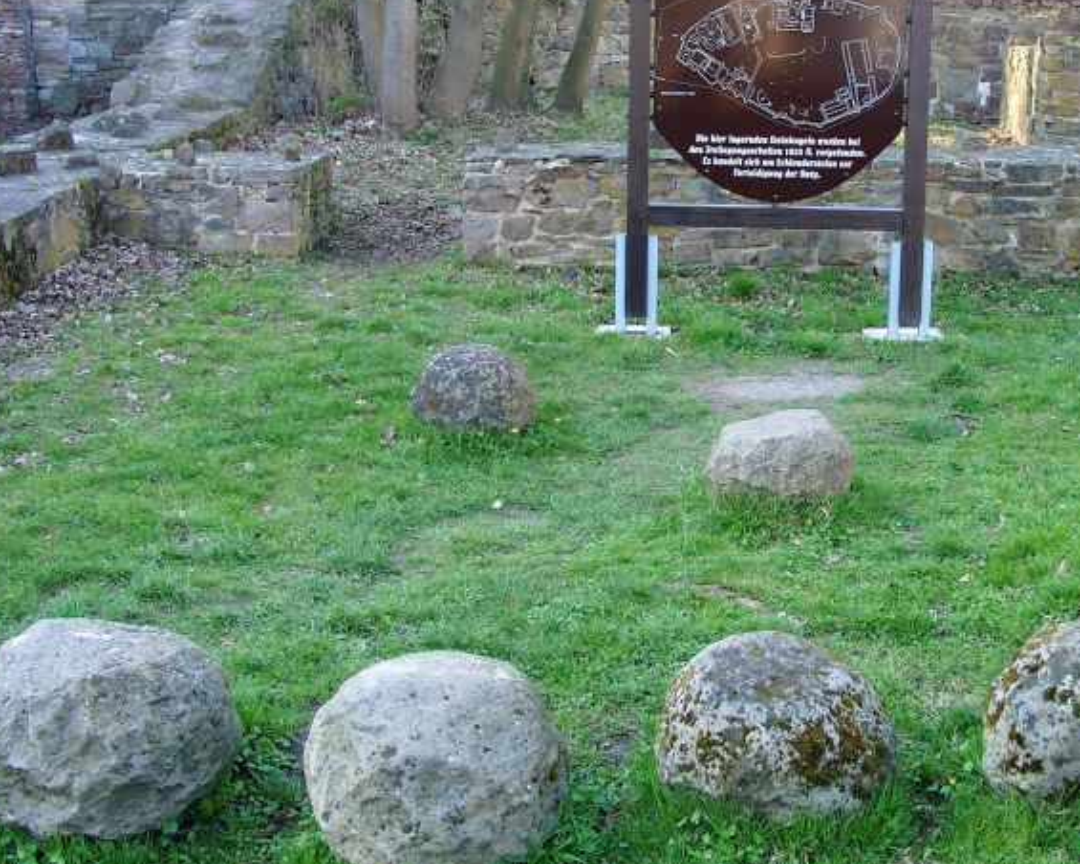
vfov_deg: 31.9
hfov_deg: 39.0
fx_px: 1502
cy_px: 304
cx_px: 742
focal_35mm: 47
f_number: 2.8
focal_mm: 7.13
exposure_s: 1/91.3
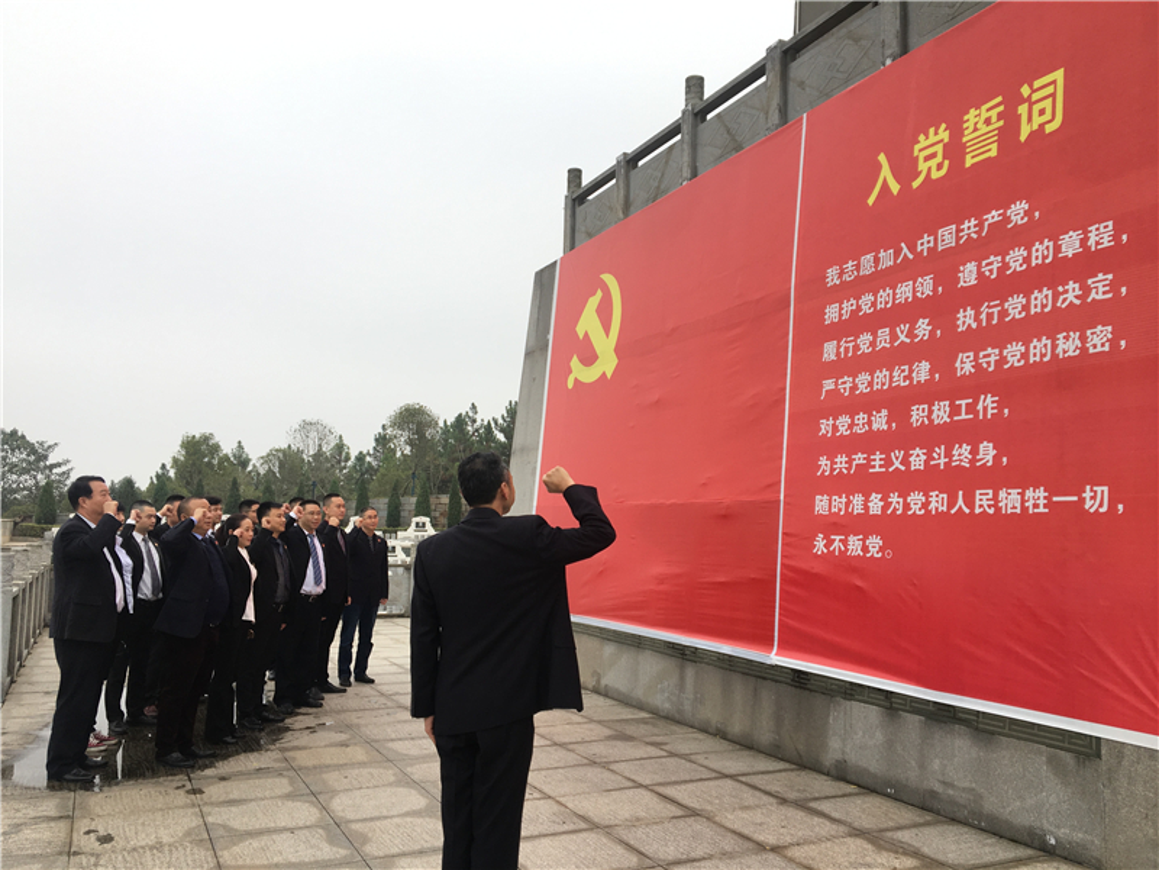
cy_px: 435
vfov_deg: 48.2
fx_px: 971
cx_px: 580
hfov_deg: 61.7
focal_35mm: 29
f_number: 2.2
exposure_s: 1/121
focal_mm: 4.15
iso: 25
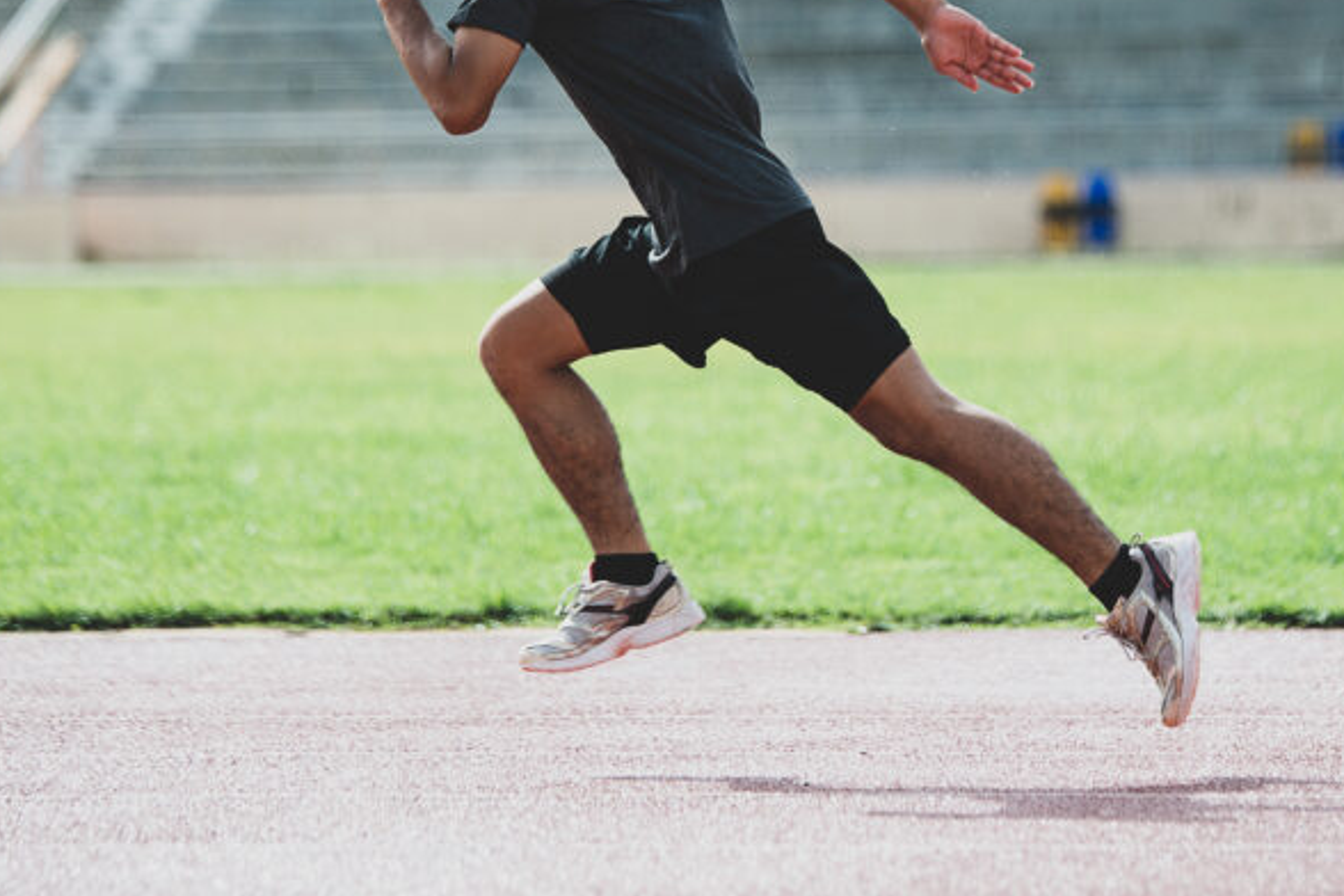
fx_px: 8773
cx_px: 702
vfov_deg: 5.8
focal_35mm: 235
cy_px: 161
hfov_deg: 8.8
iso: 100
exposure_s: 1/1000
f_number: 2.8
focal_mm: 135
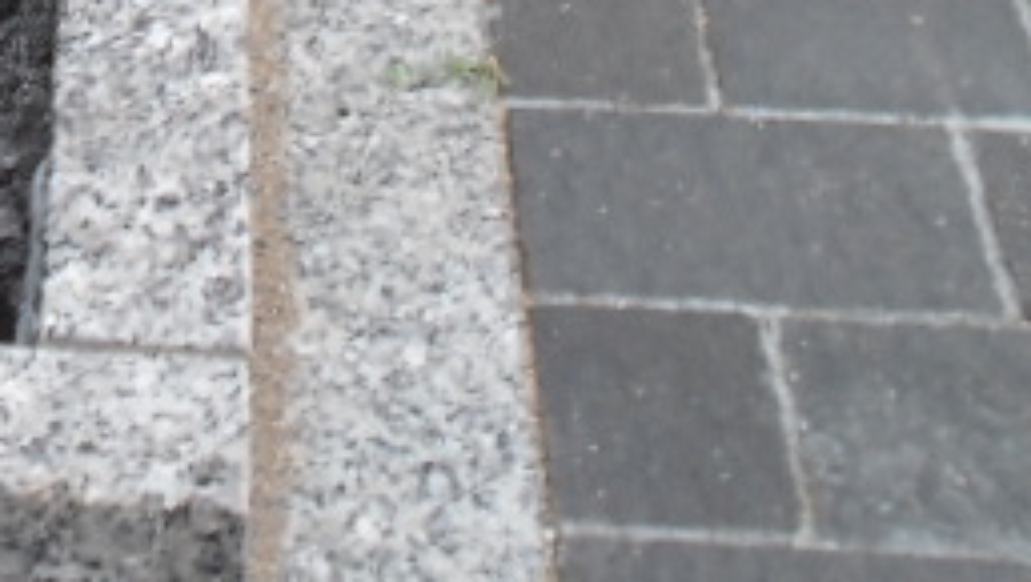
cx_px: -317
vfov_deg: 9.6
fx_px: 3201
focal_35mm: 117
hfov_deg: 17.2
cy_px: -606
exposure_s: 1/34
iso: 100
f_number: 3.5
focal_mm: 4.9
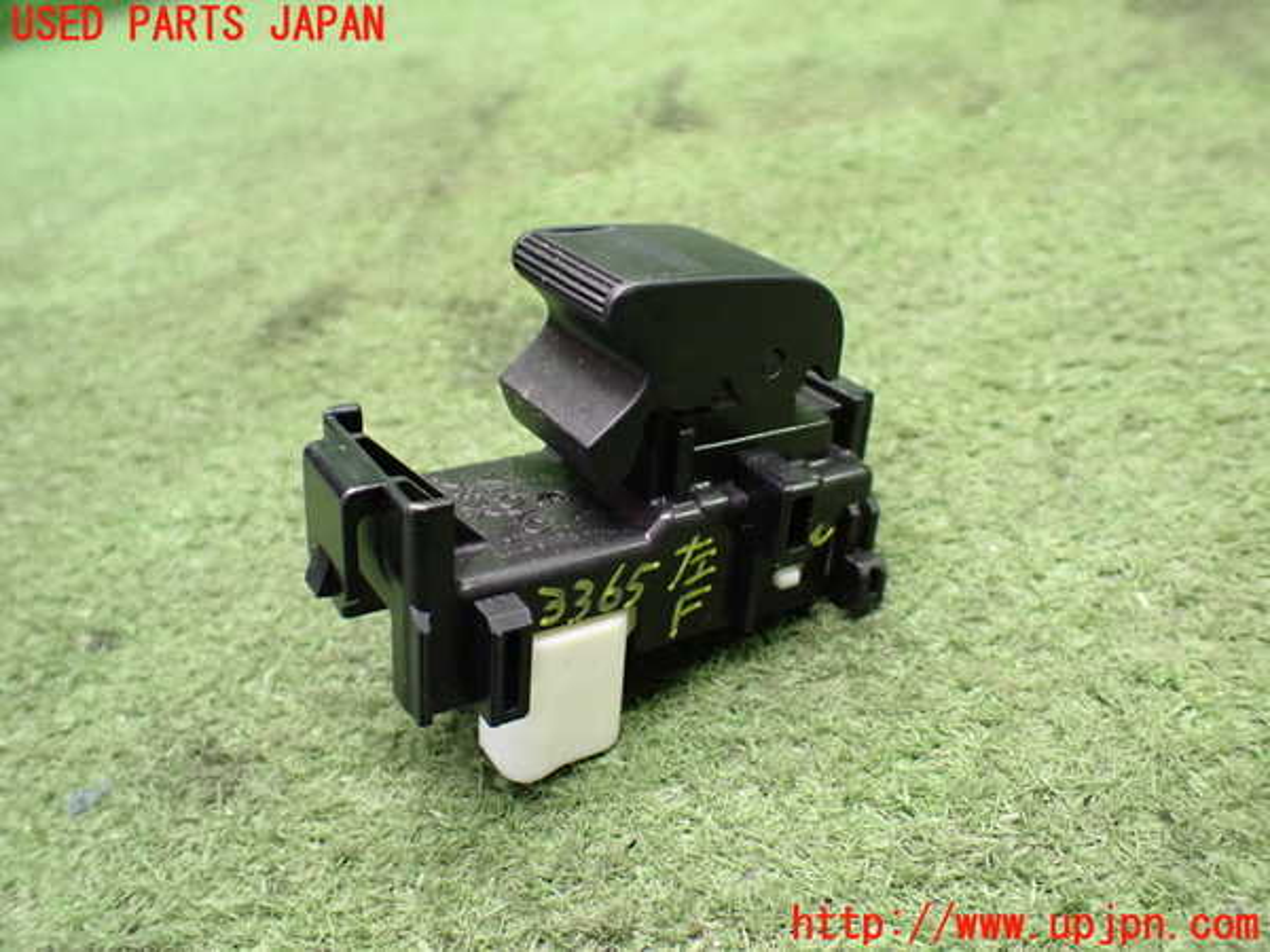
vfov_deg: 46.8
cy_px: 476
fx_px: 1101
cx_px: 635
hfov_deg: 60.0
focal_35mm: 30
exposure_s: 1/60
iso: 800
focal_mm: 5.4
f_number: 2.3
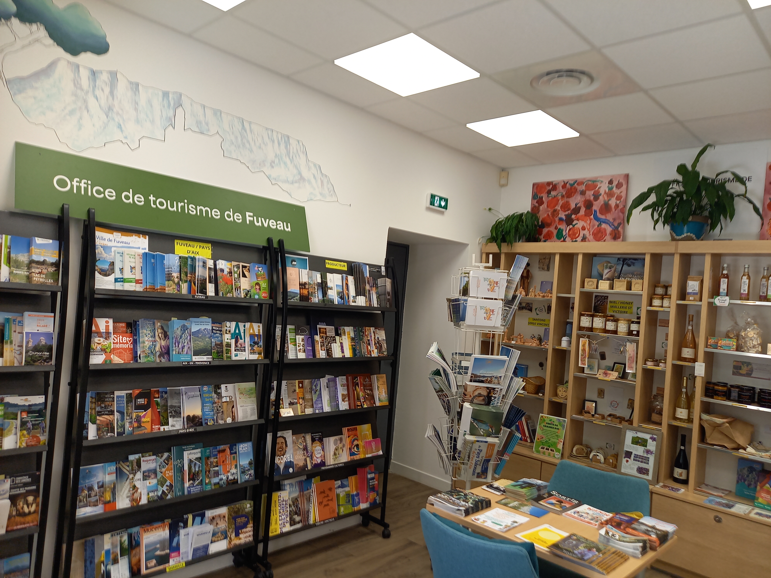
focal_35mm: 25
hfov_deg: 69.4
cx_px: 386
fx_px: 557
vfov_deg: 54.9
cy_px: 289
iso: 80
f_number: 1.8
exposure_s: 1/50
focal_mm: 4.65
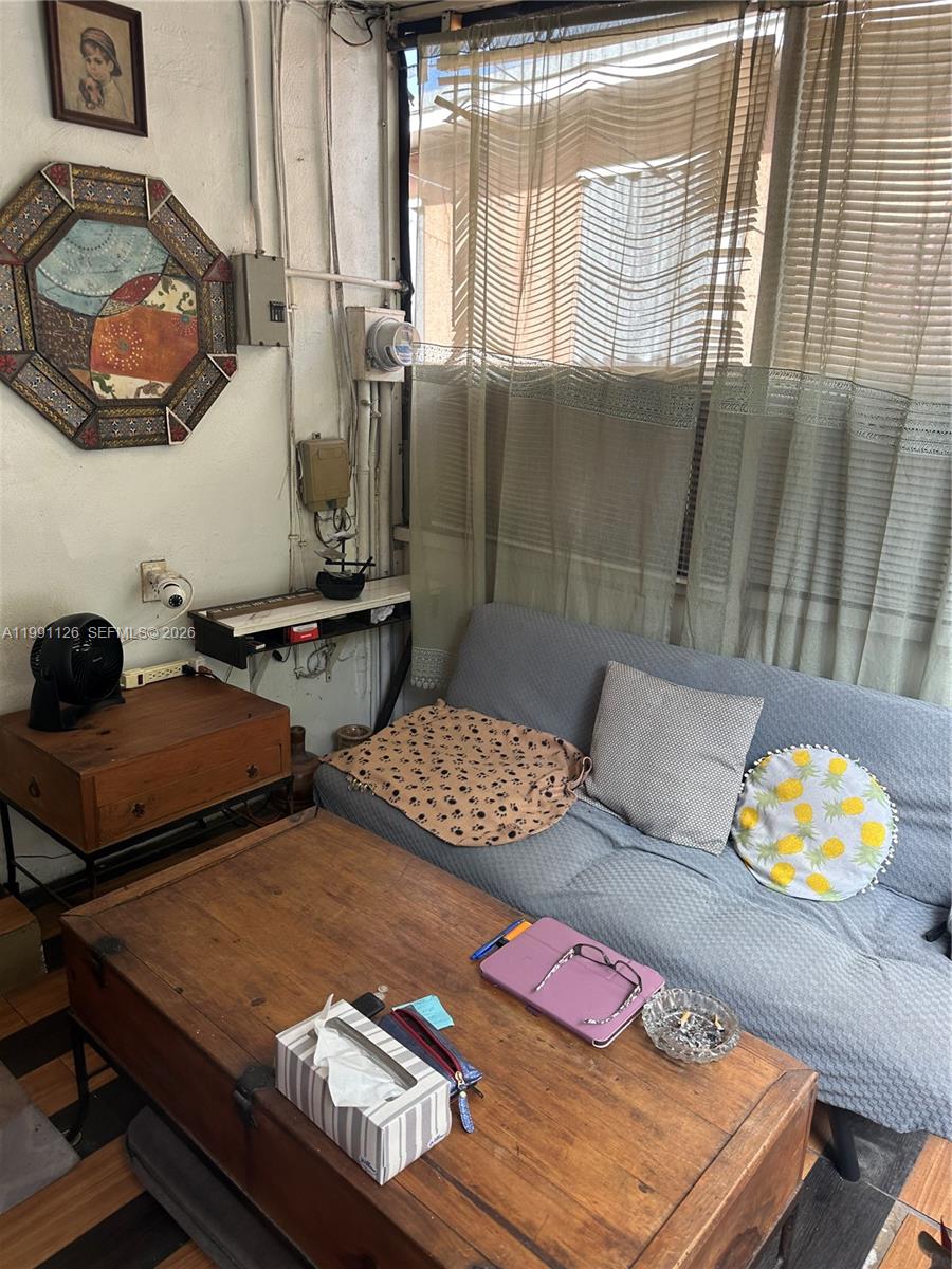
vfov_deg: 71.6
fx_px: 880
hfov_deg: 56.8
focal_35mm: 24
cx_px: 476
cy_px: 634
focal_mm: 6.86
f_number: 1.78
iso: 80
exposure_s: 1/152
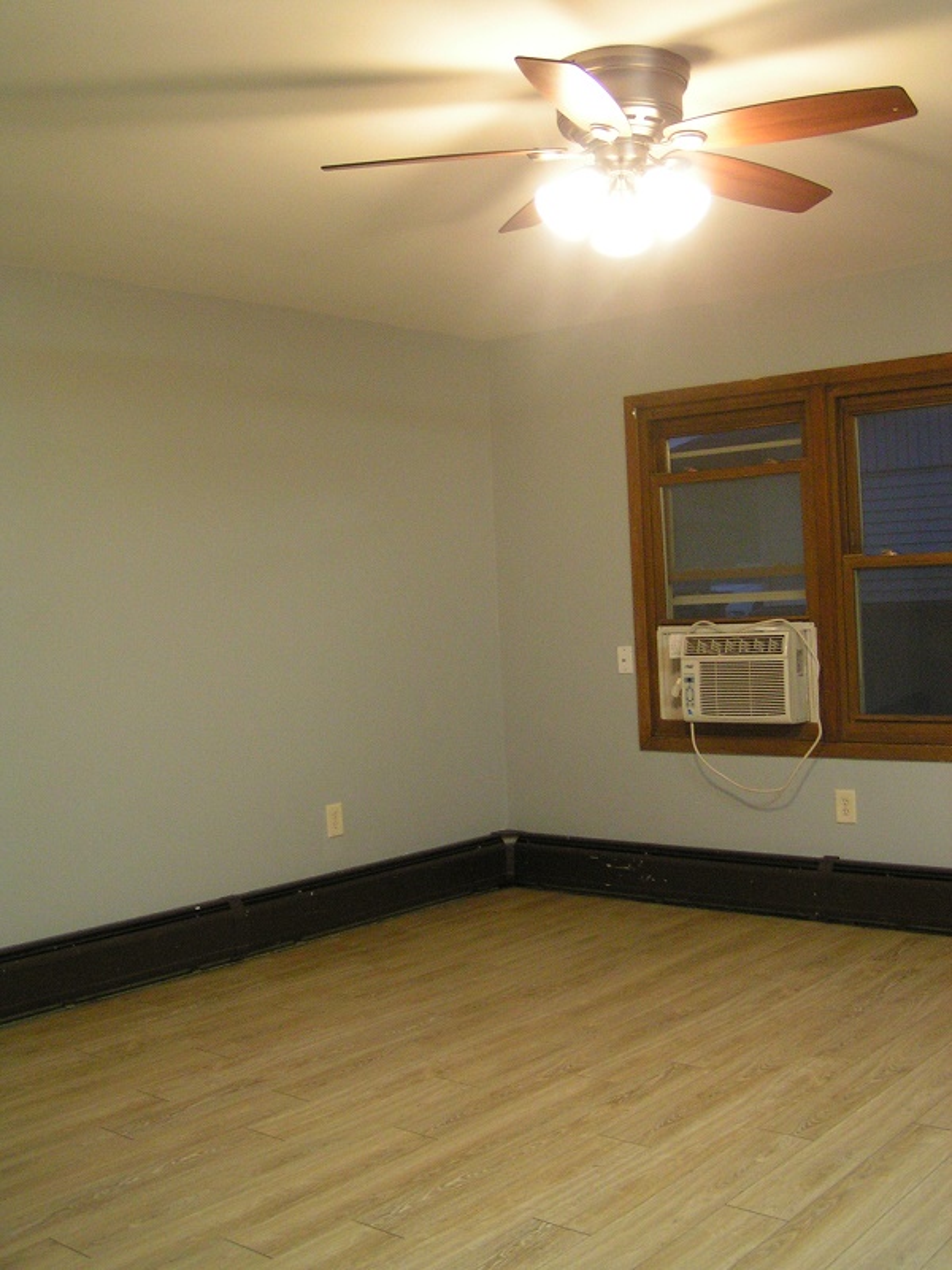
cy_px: 635
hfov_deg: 37.7
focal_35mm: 38
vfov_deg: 49.0
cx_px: 476
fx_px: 1393
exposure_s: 1/25
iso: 200
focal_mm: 5.8
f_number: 2.8
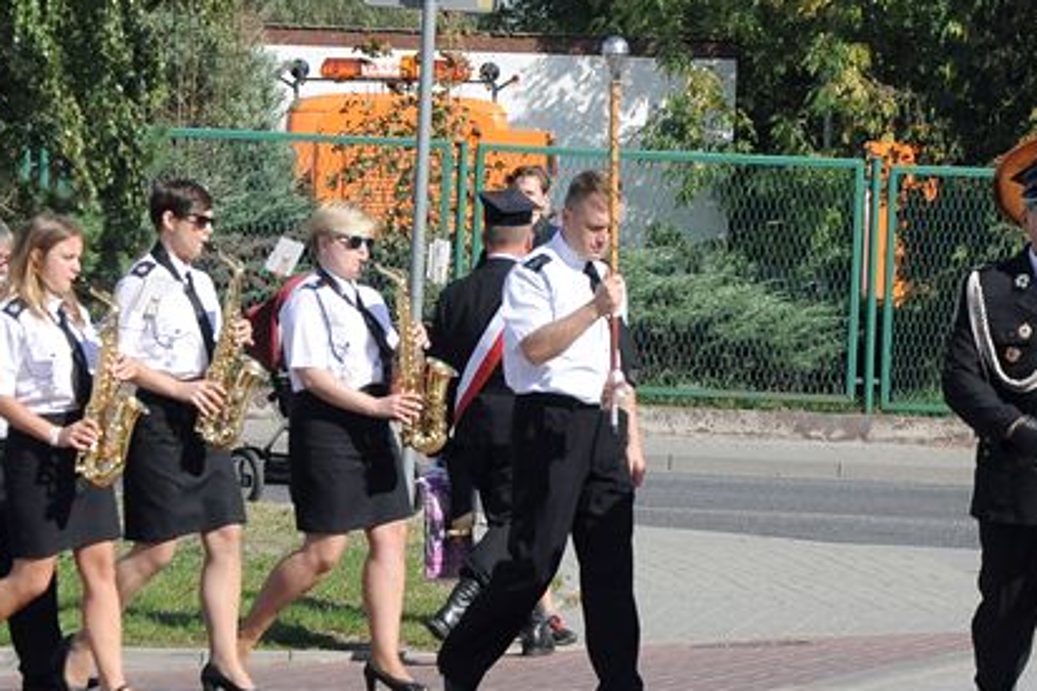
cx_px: 475
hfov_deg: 6.4
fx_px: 9330
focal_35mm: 324
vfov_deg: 4.2
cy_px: 416
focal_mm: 105
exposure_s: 1/1600
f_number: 10
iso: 800
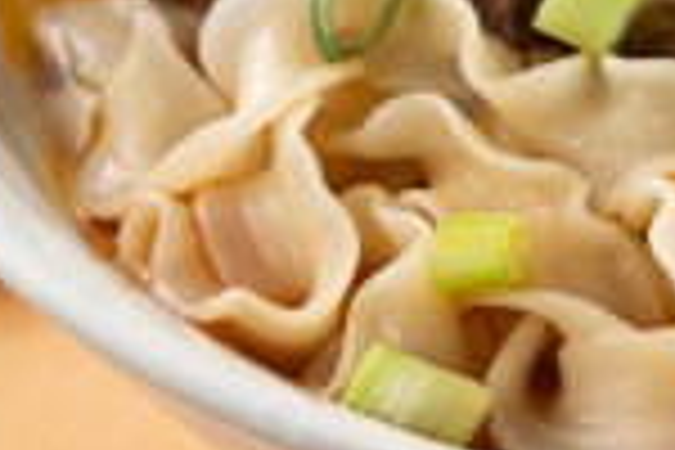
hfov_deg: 1.7
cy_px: -135
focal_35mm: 1228
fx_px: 23023
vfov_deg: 1.1
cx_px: 878
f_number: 13
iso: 100
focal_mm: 300
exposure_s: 1/125
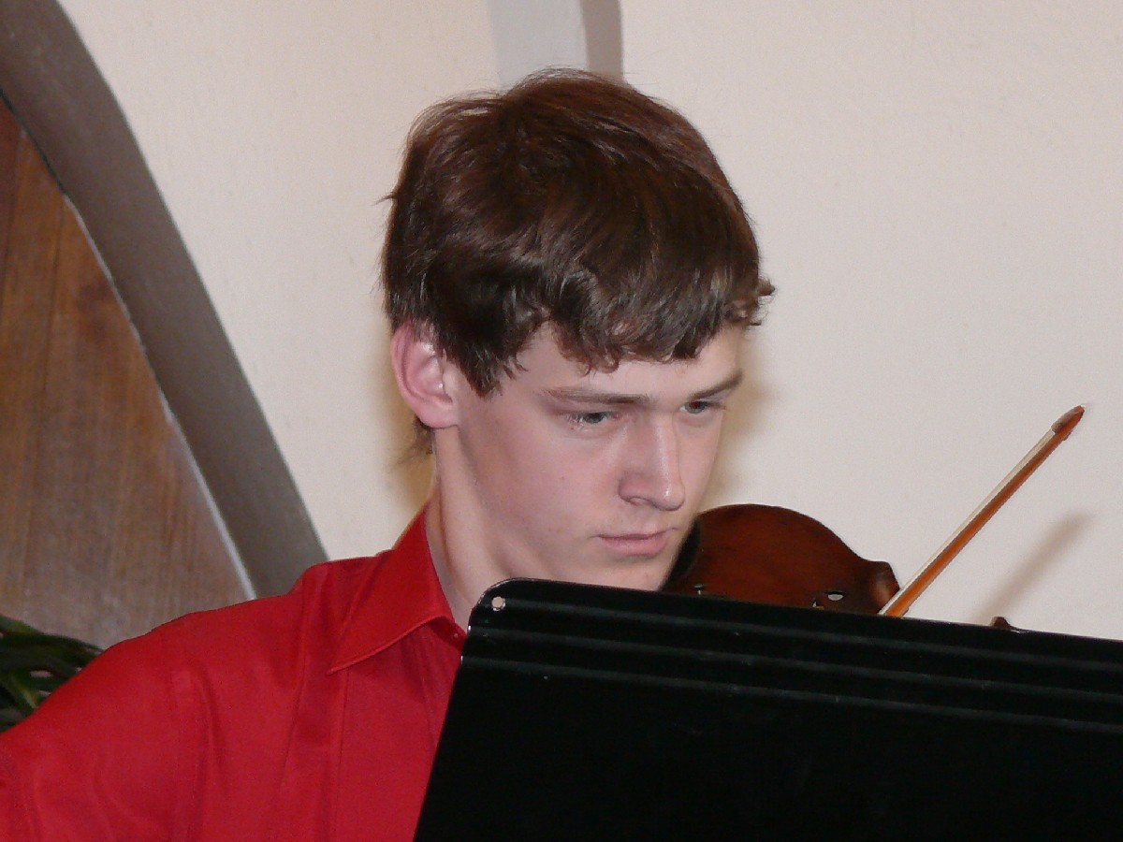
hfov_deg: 8.2
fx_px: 7851
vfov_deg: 6.1
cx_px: 562
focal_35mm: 242
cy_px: 421
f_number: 3.6
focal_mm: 28.7
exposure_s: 1/30
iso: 200
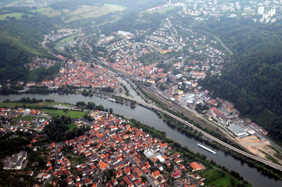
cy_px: 94
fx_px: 329
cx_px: 141
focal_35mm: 42
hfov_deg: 46.4
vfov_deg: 31.8
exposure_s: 1/250
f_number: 8
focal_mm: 28
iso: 200
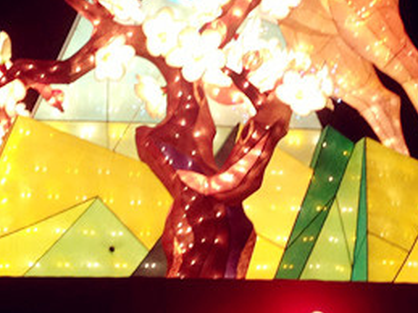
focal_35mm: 102
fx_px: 1231
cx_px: 218
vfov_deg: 14.4
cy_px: 52
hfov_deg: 19.3
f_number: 2.4
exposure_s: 1/20
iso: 100
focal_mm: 4.13
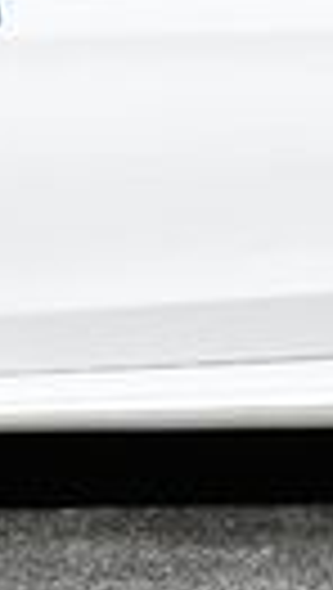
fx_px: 3677
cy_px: -288
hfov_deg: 5.2
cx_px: 270
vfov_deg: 8.9
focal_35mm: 235
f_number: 10
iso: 100
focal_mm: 23
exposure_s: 1/400
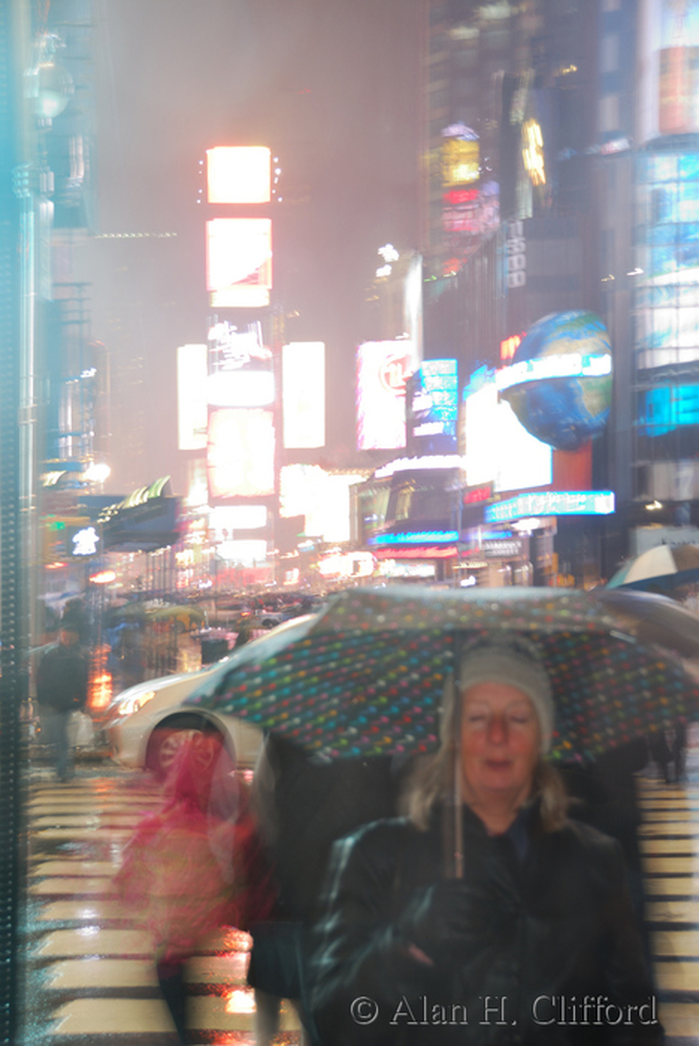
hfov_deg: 20.7
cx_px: 350
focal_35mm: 66
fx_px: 1918
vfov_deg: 30.5
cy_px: 523
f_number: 4.5
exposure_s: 1/2
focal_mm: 44
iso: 100
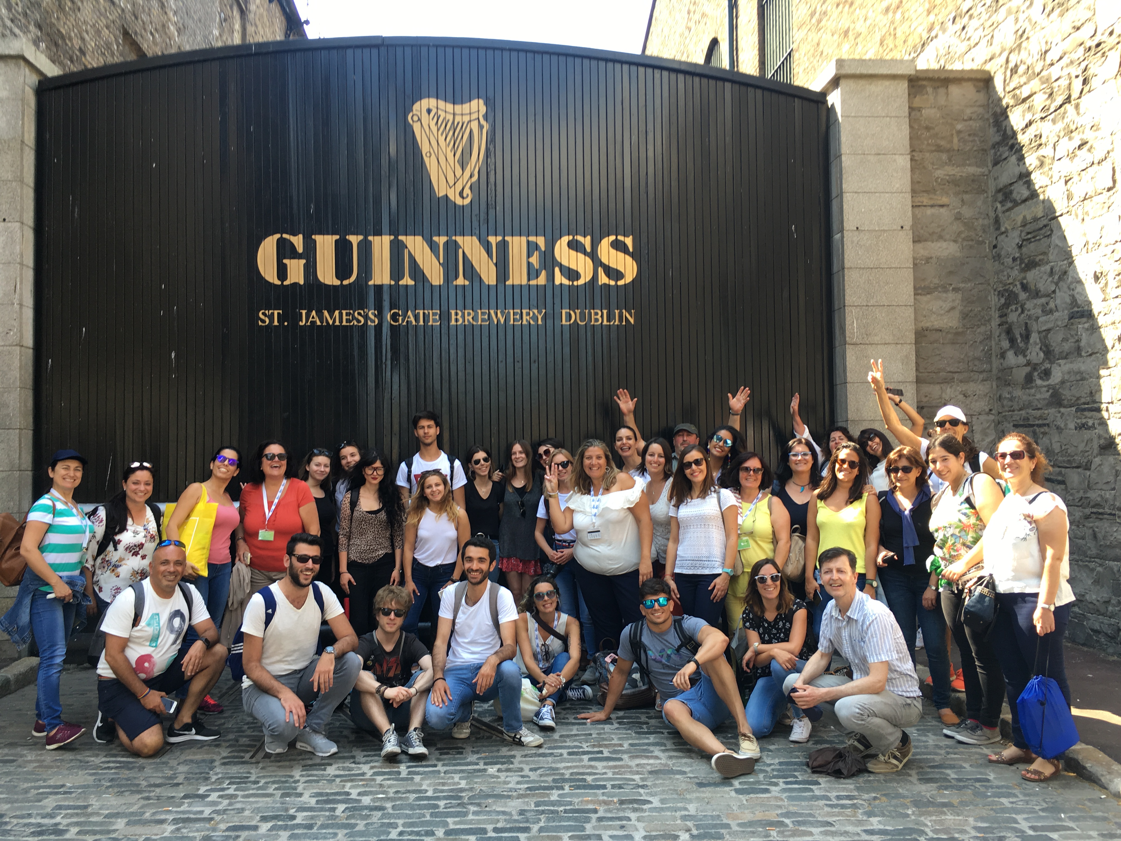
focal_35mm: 29
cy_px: 420
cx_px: 560
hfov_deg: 61.7
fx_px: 939
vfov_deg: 48.2
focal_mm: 4.15
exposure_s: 1/122
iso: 25
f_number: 2.2
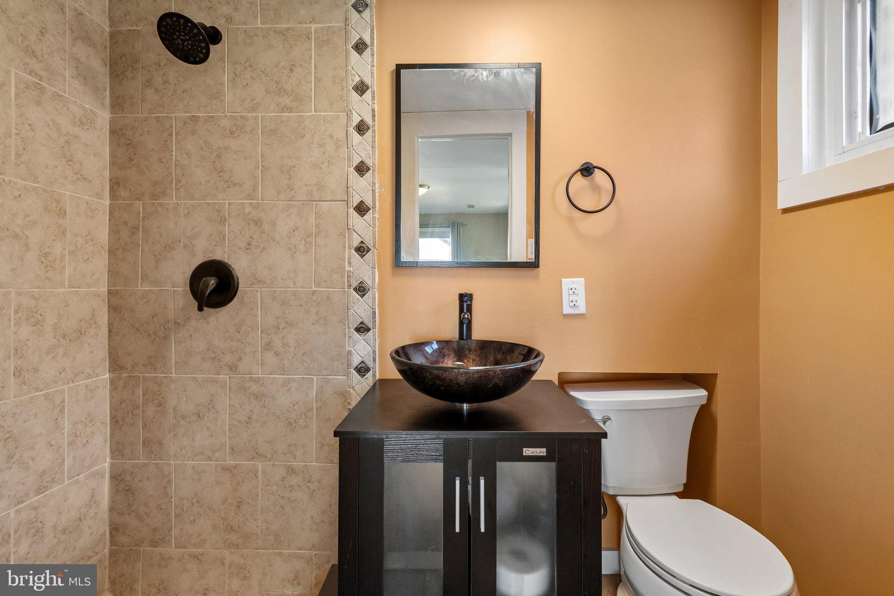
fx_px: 372
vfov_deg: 77.3
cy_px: 298
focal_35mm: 15
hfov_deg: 100.4
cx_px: 447
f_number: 5.6
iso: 400
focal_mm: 10
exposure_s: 1/80
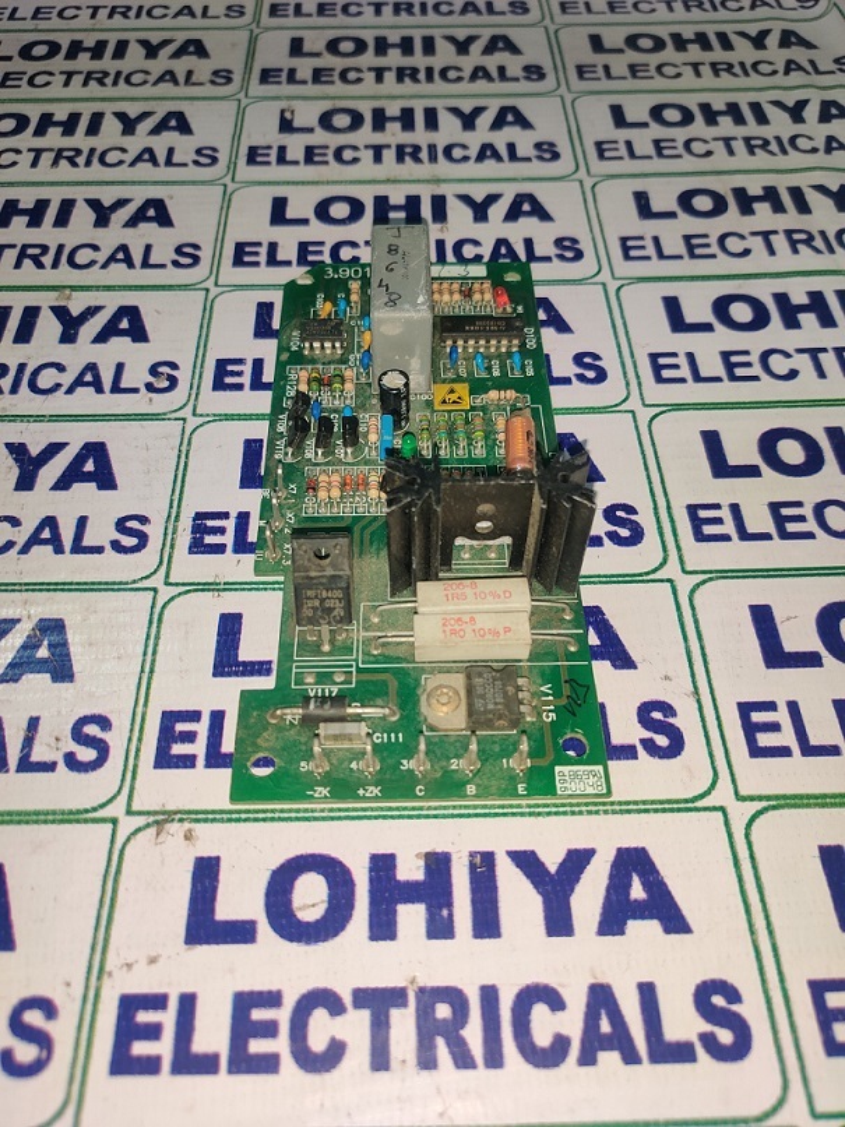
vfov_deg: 65.3
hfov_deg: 51.3
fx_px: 879
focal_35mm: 27
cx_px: 422
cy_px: 564
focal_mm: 4.75
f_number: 1.65
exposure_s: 1/50
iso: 250
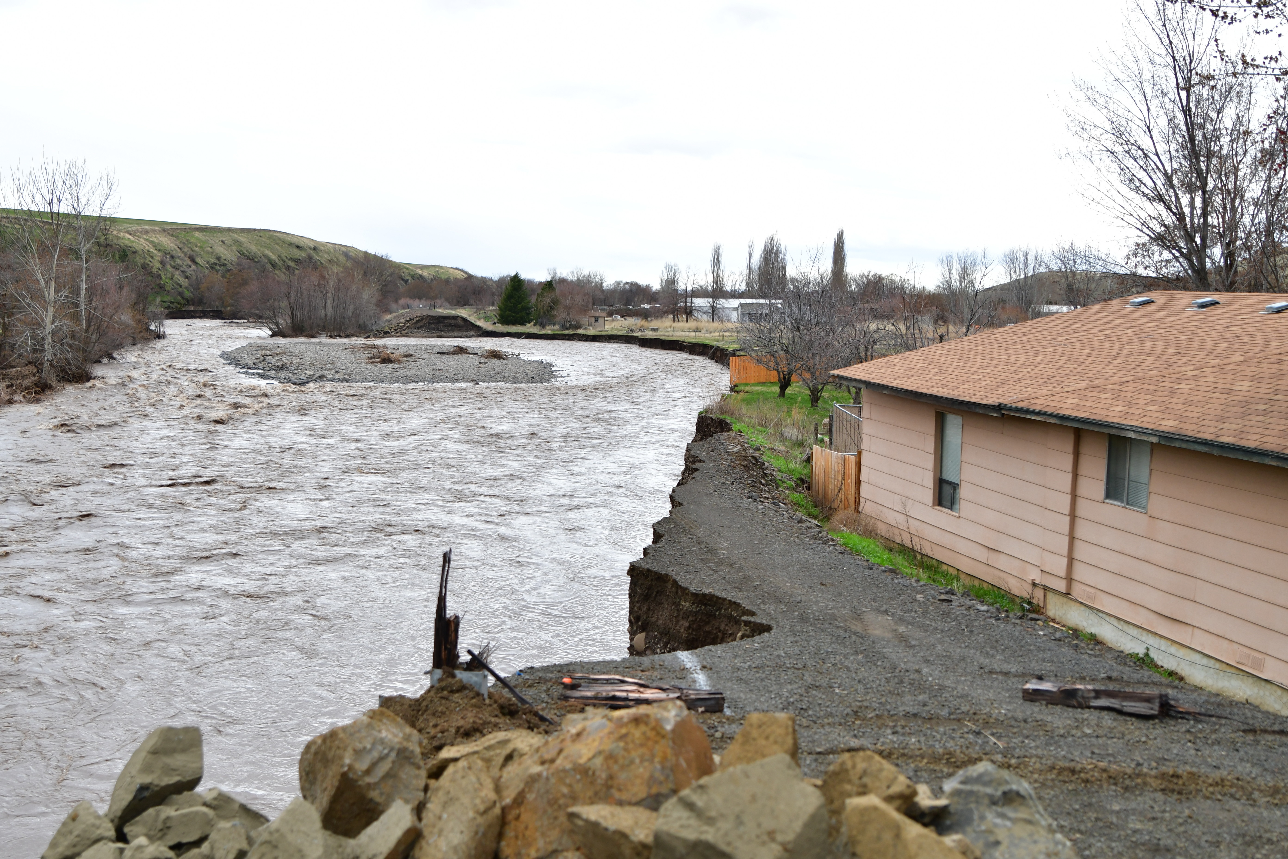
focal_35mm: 36
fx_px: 1288
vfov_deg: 36.9
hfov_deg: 53.1
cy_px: 430
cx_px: 644
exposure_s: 1/500
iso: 250
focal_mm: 24
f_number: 2.8
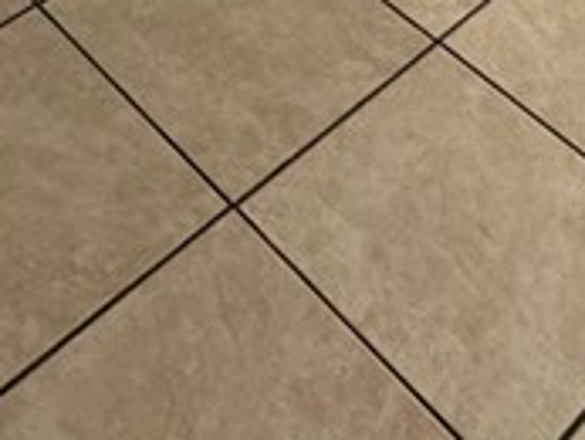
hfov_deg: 23.0
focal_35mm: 83
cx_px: 74
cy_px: -731
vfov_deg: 12.3
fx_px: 1404
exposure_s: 1/60
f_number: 2.2
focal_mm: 2.22
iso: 250
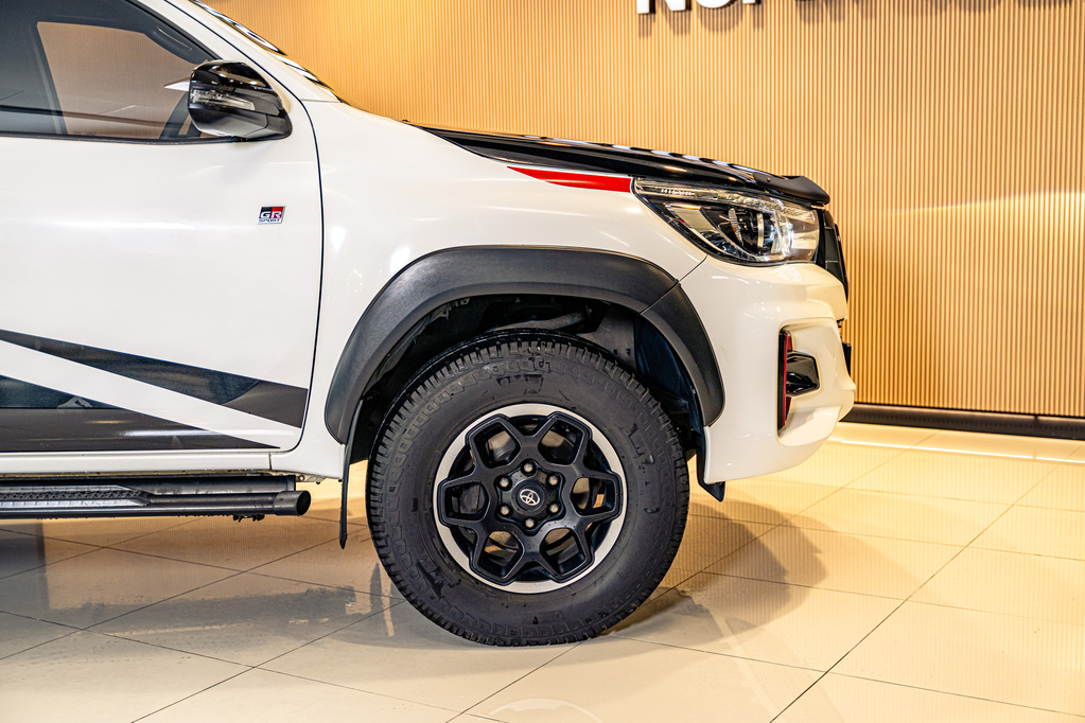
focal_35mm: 45
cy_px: 362
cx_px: 542
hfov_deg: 43.6
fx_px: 1356
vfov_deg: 29.9
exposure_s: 1/200
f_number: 2.8
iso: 320
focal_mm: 45
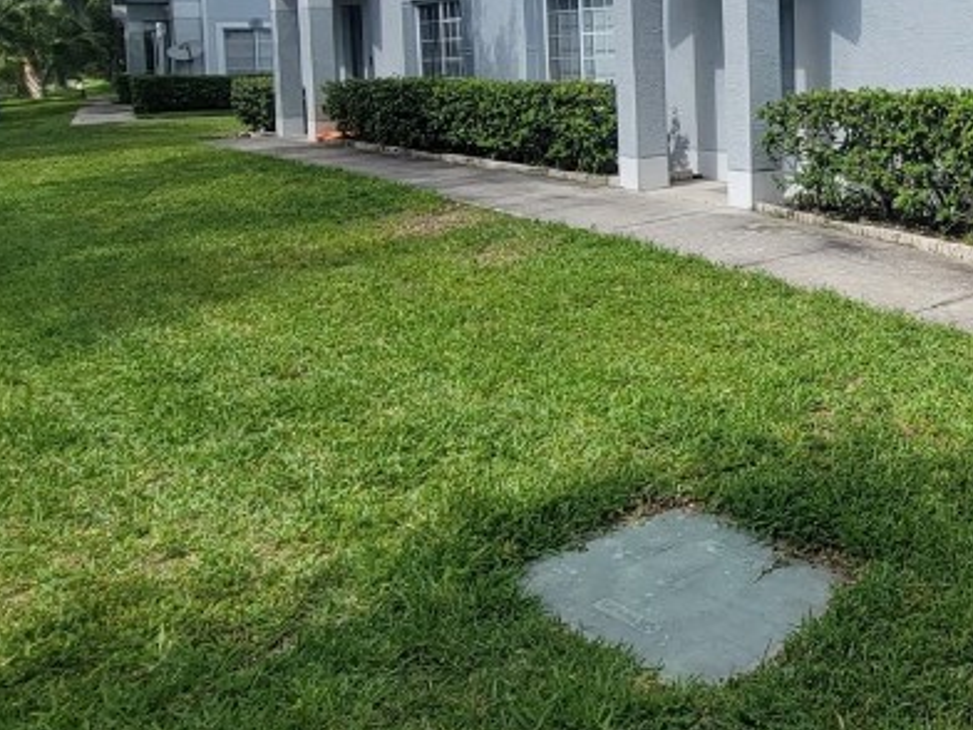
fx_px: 956
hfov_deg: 46.4
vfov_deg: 39.3
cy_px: 99
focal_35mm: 34
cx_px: 943
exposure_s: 1/1090
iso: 50
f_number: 2.2
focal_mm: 2.2
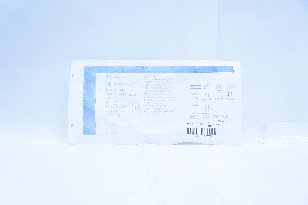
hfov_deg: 59.5
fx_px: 269
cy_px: 102
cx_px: 154
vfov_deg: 41.6
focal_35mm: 32
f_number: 4
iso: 800
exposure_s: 1/250
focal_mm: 21
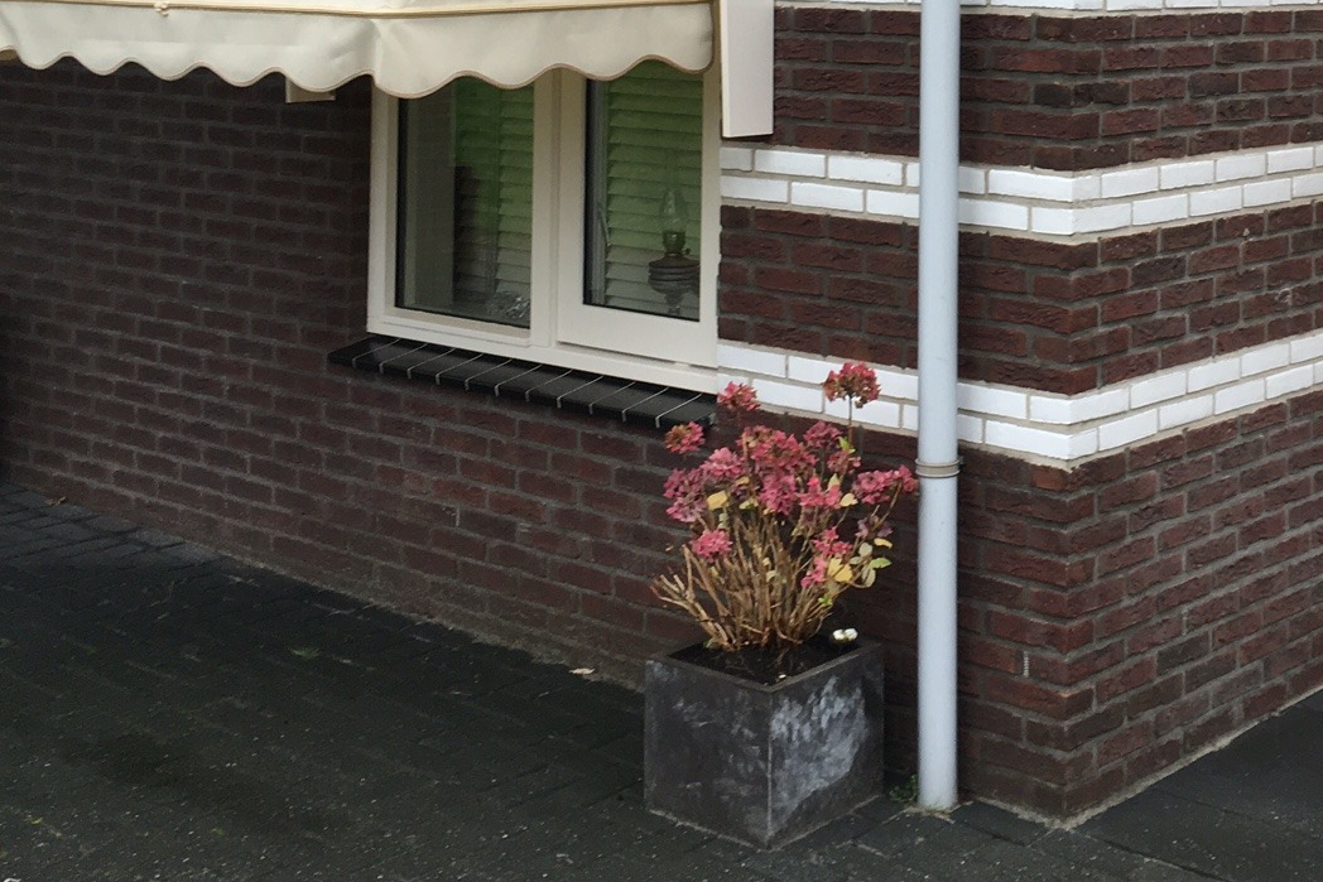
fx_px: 2132
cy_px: -42
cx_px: 1009
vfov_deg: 22.3
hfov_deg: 33.7
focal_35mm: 58
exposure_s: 1/50
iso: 32
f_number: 2.2
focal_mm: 4.15
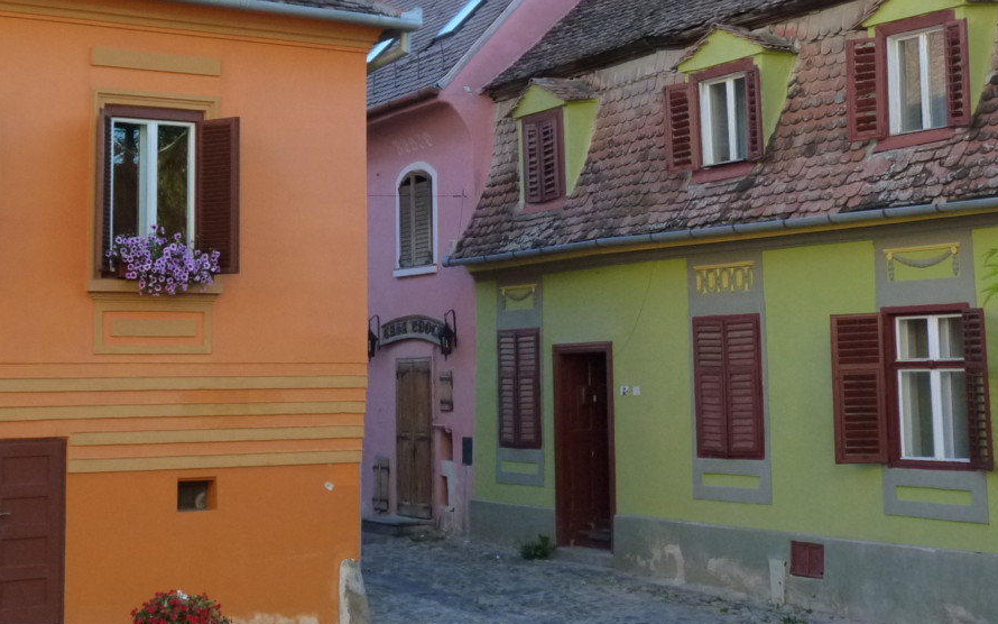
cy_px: 145
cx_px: 427
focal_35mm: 61
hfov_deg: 33.4
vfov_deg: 21.1
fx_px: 1659
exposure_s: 1/250
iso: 320
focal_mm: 7.2
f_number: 3.6
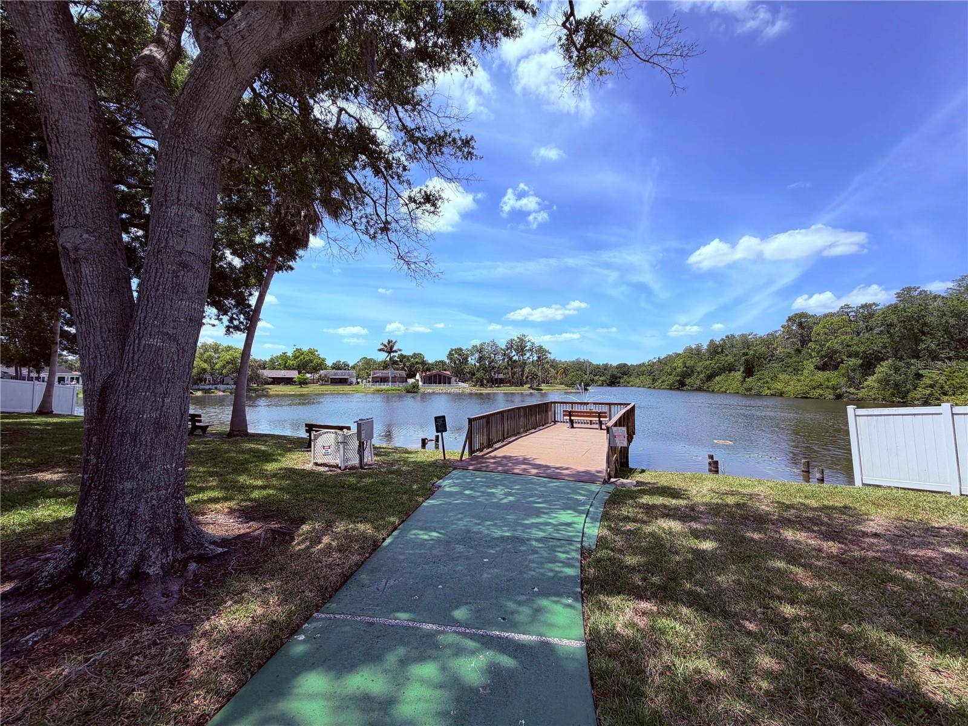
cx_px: 484
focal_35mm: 14
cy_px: 363
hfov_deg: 102.1
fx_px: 391
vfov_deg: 85.7
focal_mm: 2.22
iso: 20
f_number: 2.2
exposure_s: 1/876
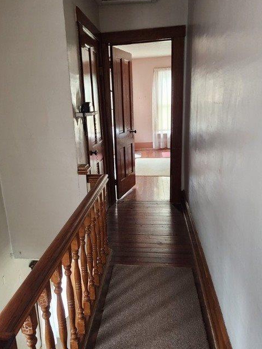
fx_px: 283
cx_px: 112
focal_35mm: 28
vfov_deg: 63.4
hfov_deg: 49.6
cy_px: 180
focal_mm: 6.4
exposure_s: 1/120
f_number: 1.8
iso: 640
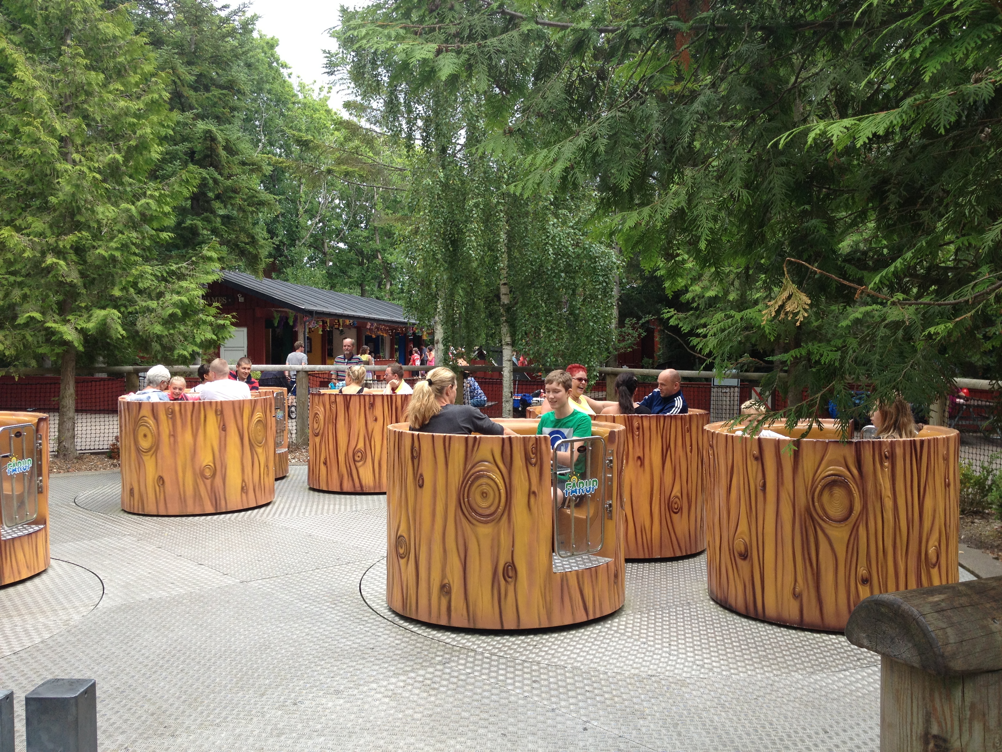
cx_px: 501
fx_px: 1013
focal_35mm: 35
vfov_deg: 40.7
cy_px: 376
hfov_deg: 52.6
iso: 50
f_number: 2.4
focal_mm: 4.28
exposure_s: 1/255
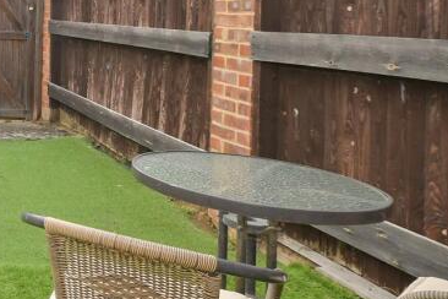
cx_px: -170
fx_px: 523
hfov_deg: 31.8
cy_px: -1
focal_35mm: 42
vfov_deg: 29.7
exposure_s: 1/125
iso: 200
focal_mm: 10
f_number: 8
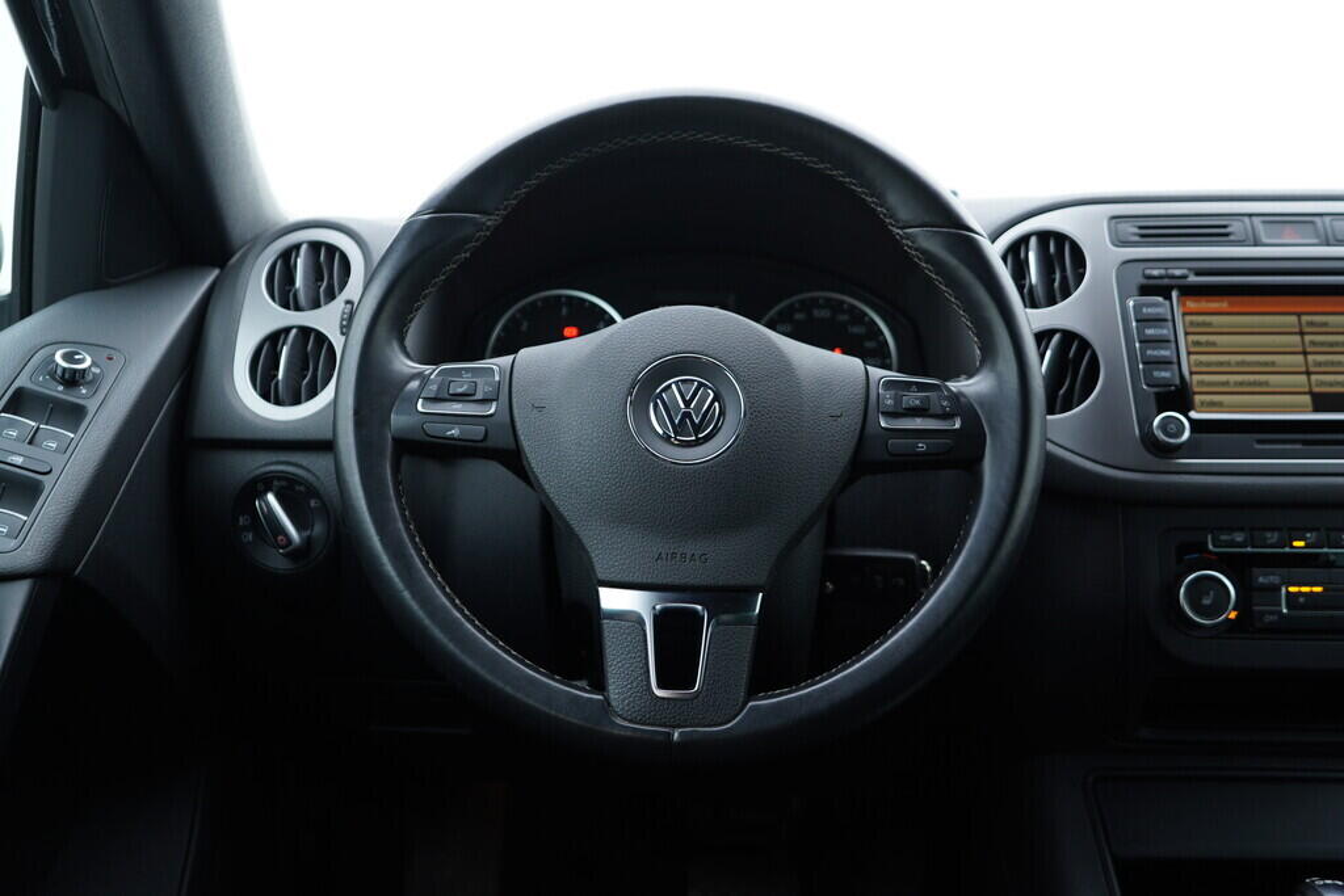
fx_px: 1344
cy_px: 448
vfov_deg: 36.9
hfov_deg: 53.1
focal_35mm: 36
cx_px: 672
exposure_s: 1/40
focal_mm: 24
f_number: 2.8
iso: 200
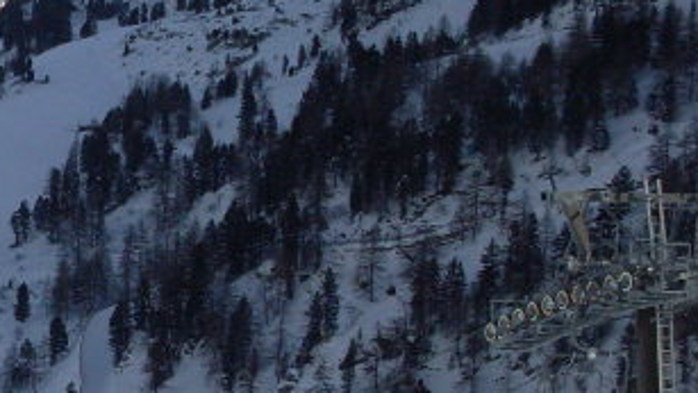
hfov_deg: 14.3
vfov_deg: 8.8
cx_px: -423
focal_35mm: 138
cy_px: 357
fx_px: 2555
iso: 80
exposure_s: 1/500
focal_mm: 6.3
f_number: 8.4
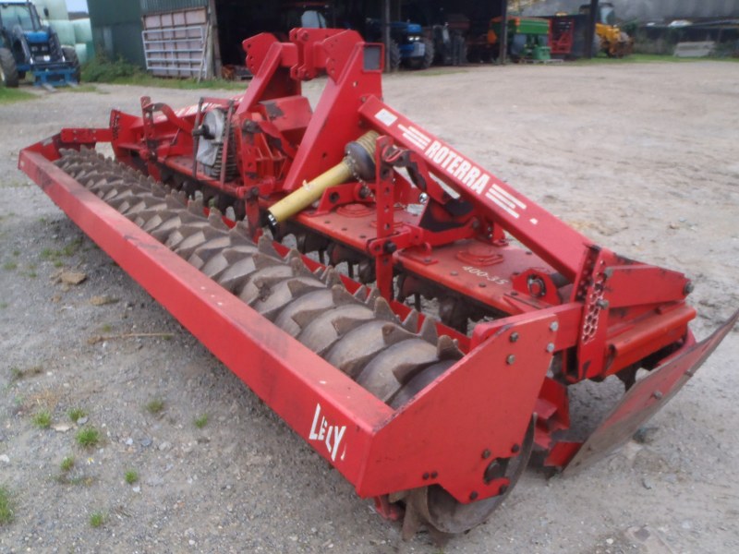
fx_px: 598
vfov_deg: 49.7
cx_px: 370
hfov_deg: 63.4
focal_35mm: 28
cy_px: 277
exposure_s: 1/30
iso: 160
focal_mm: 5
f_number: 3.5
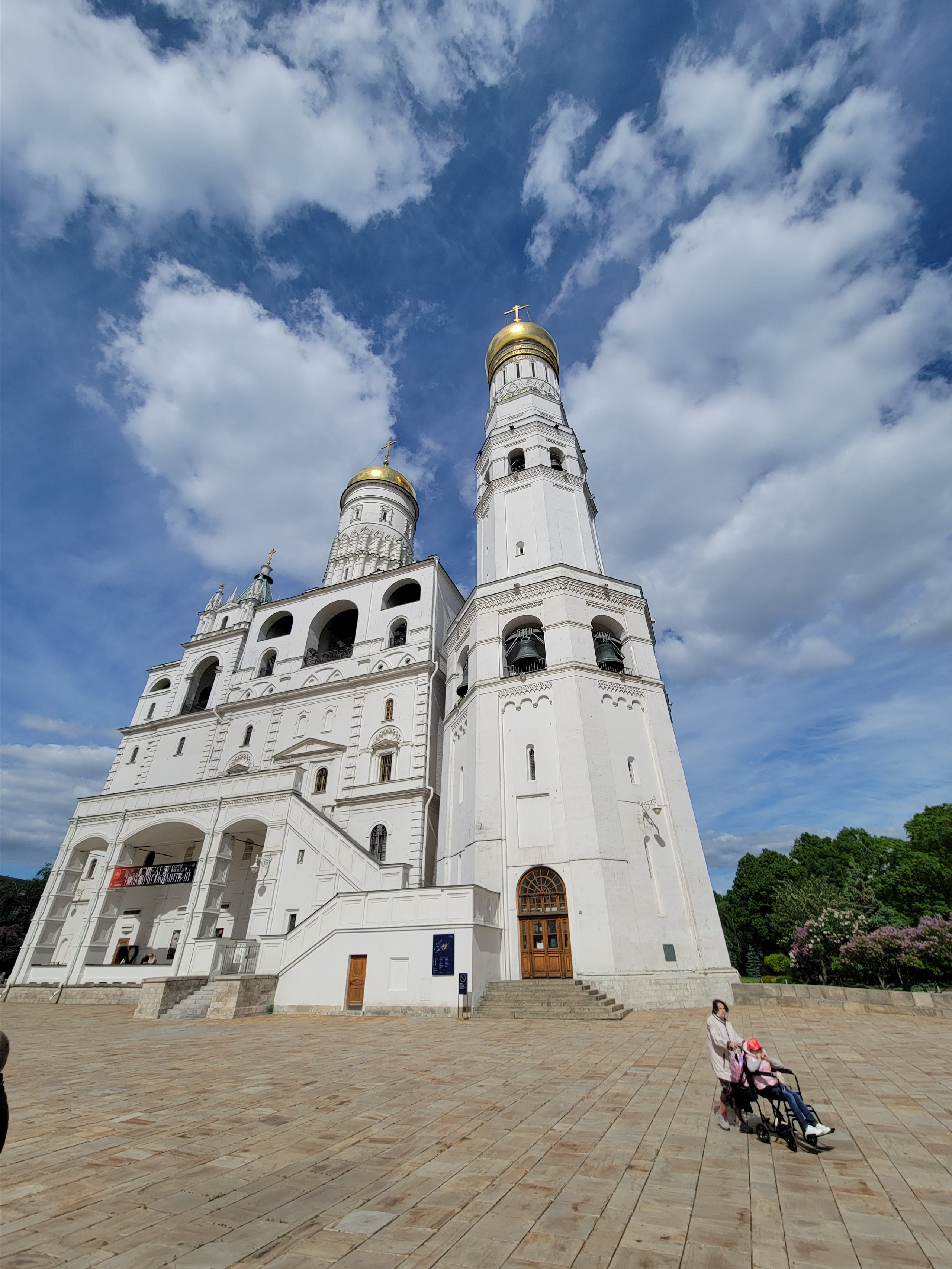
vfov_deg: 106.2
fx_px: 477
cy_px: 634
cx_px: 476
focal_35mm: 13
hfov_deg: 89.9
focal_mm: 2.2
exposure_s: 1/4628
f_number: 2.2
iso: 50
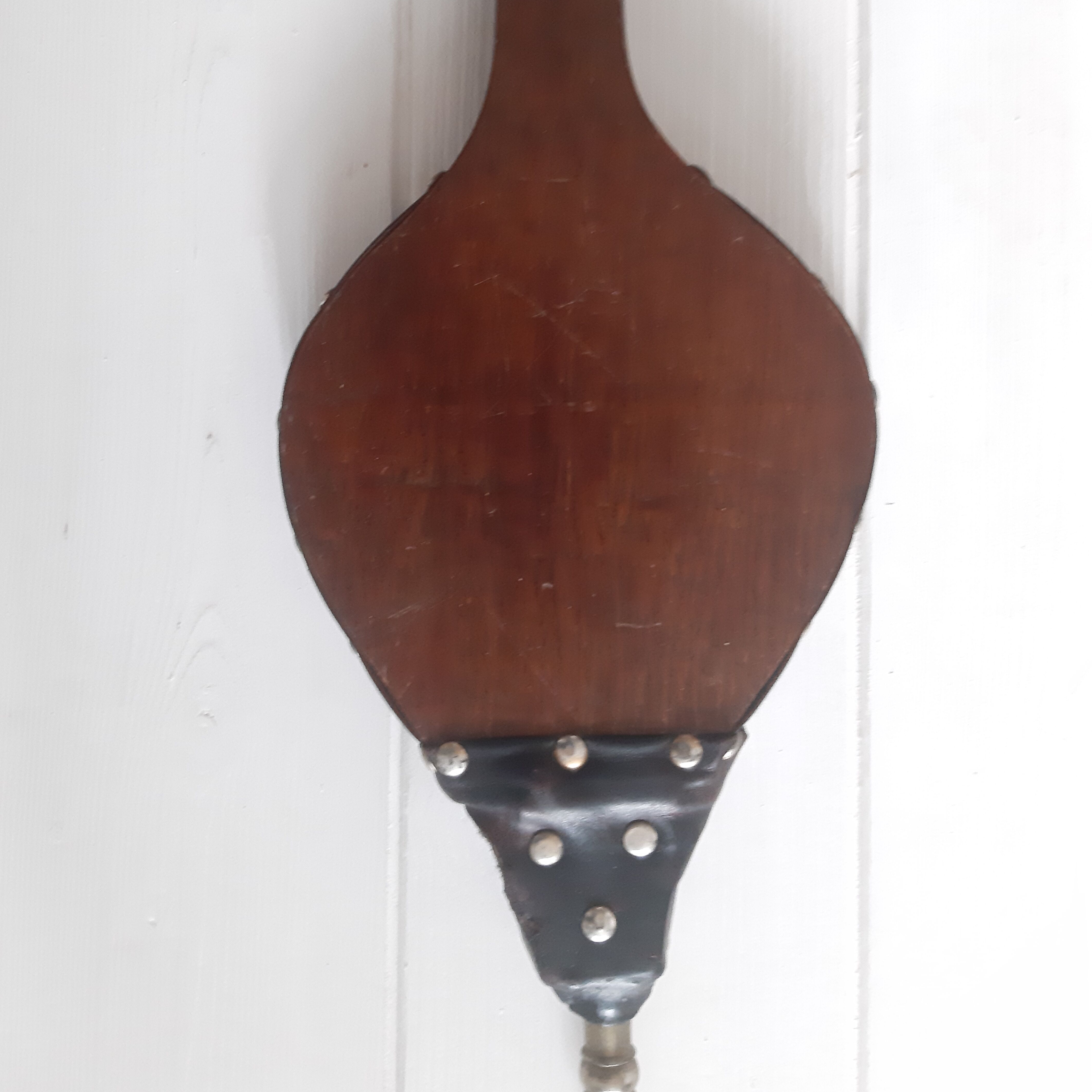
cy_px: 403
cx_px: 544
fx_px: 1142
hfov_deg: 51.1
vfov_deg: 50.5
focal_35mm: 32
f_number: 1.7
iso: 400
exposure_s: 1/20
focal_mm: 3.93
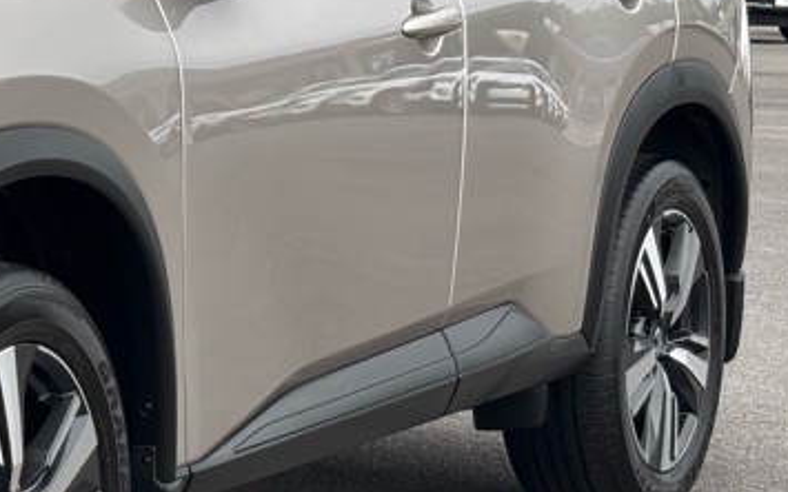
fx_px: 3415
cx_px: -284
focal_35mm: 159
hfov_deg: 12.7
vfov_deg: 8.3
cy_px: 304
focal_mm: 5.96
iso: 32
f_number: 1.6
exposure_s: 1/384
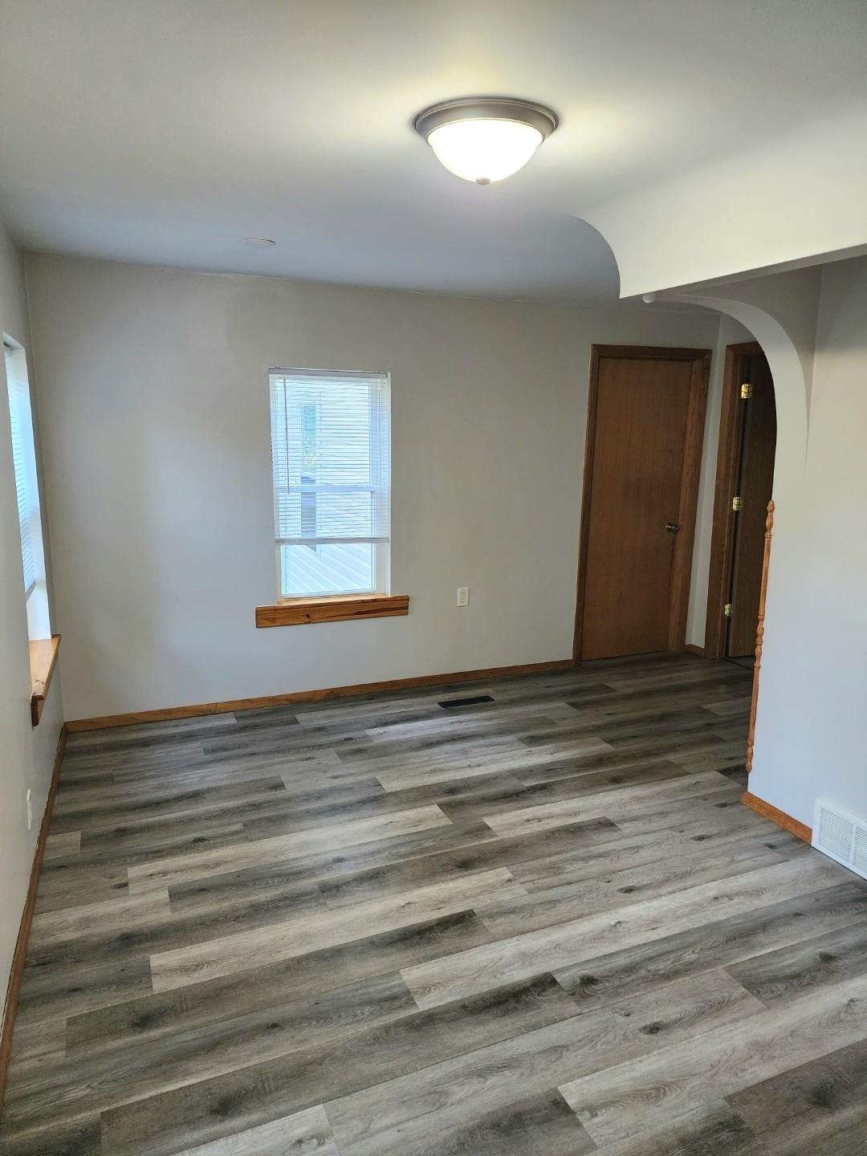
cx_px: 434
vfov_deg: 73.9
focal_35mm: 23
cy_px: 578
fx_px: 768
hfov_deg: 58.9
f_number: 1.8
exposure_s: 1/120
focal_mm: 6.4
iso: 400
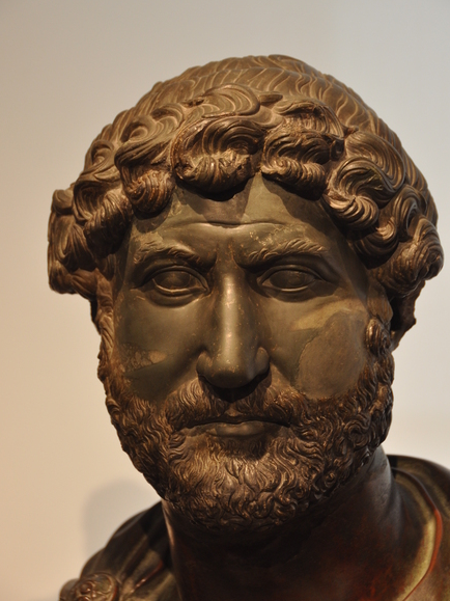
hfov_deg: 12.0
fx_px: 2142
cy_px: 282
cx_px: 226
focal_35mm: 124
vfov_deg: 16.0
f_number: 5
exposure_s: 1/30
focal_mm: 75
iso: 500
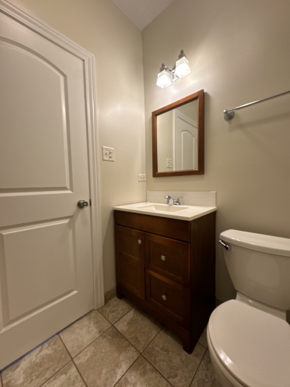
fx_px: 156
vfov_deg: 102.1
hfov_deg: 85.7
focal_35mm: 14
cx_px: 145
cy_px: 194
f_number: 2.2
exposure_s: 1/60
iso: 80
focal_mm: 2.22
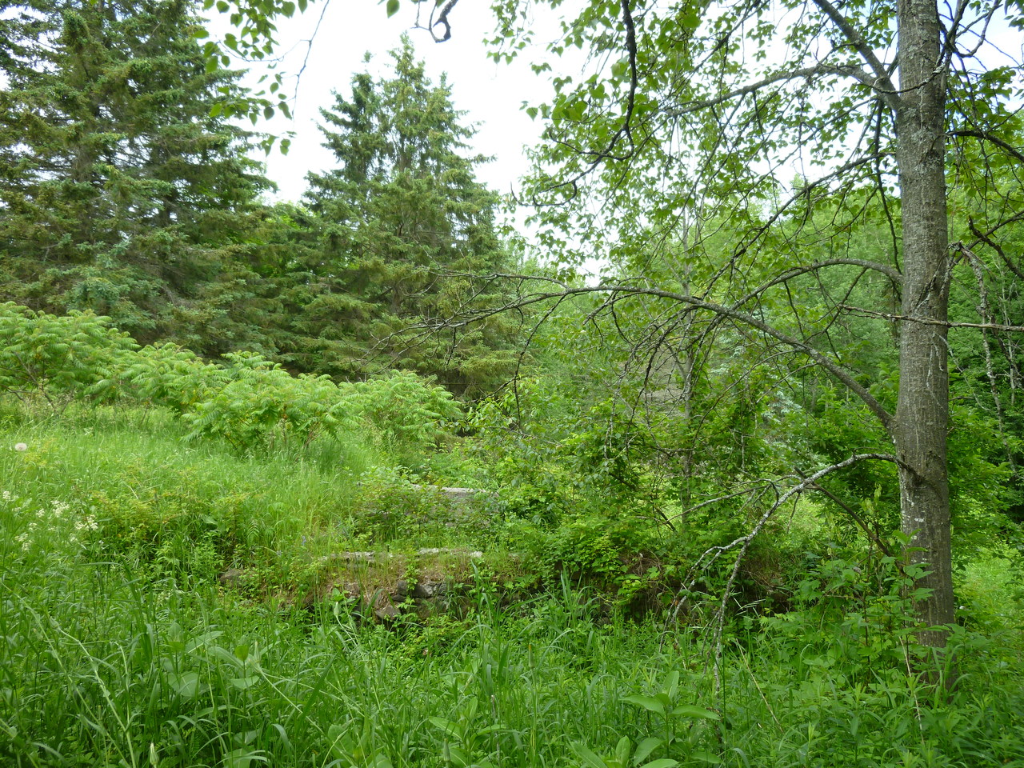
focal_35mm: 25
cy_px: 384
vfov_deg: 54.9
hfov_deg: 69.4
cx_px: 512
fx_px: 740
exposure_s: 1/125
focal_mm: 4.5
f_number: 3.3
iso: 80
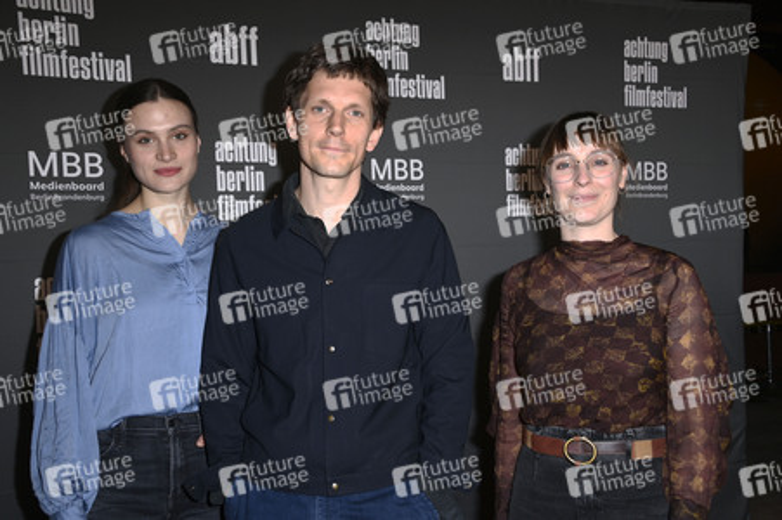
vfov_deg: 29.8
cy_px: 260
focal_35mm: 45
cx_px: 391
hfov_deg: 43.6
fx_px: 977
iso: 640
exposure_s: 1/250
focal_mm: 45
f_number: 6.3
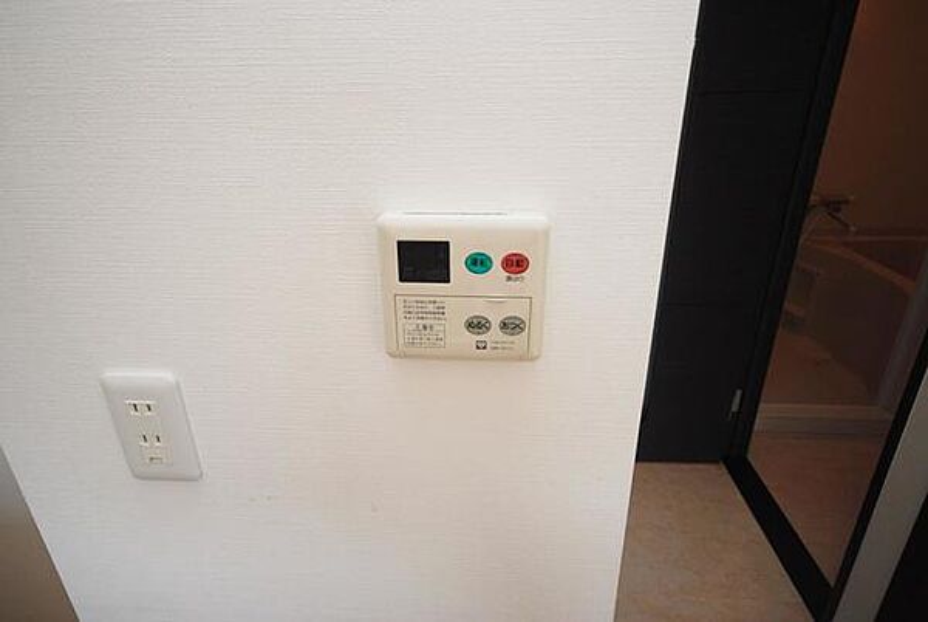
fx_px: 542
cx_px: 464
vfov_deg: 59.7
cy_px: 311
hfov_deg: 81.1
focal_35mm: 21
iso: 200
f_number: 4.8
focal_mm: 14
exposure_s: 1/60
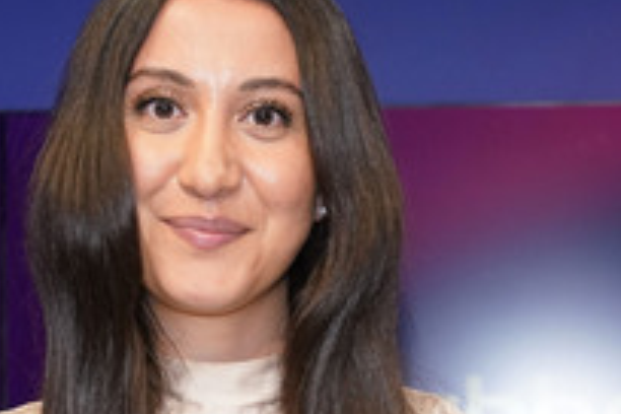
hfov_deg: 19.2
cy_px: 347
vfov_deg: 12.8
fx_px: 1828
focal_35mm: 106
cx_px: 227
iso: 2000
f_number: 5
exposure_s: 1/160
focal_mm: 48
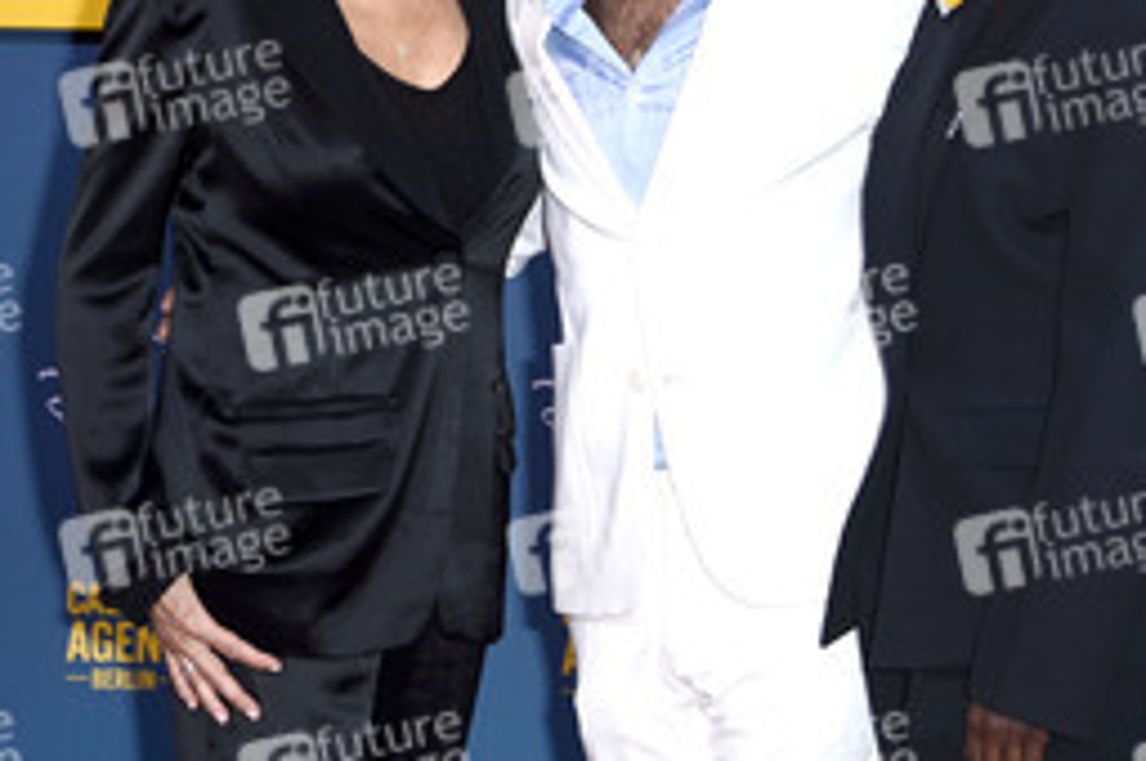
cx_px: 683
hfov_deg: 11.1
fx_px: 5882
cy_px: 206
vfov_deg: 7.4
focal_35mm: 185
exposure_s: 1/200
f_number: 5.6
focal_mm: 105
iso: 800
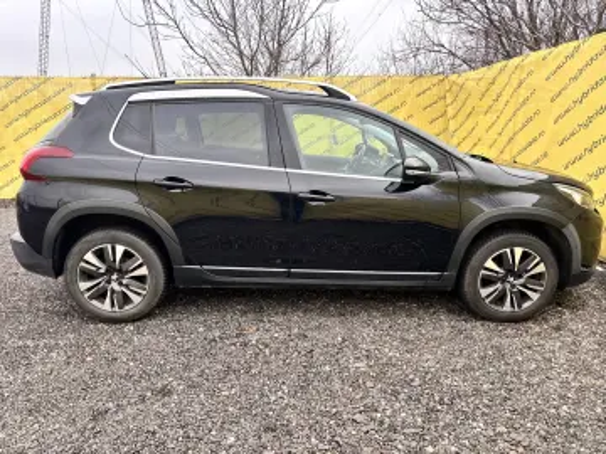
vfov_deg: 53.1
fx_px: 455
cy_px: 227
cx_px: 303
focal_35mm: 26
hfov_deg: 67.3
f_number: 1.6
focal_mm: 5.96
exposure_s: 1/500
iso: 50
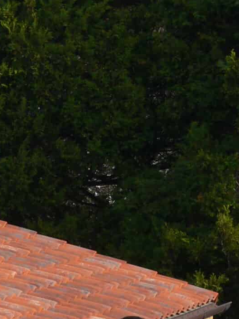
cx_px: -187
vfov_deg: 7.1
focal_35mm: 276
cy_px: 366
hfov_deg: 5.3
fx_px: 2540
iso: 80
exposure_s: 1/80
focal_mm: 16.2
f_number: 4
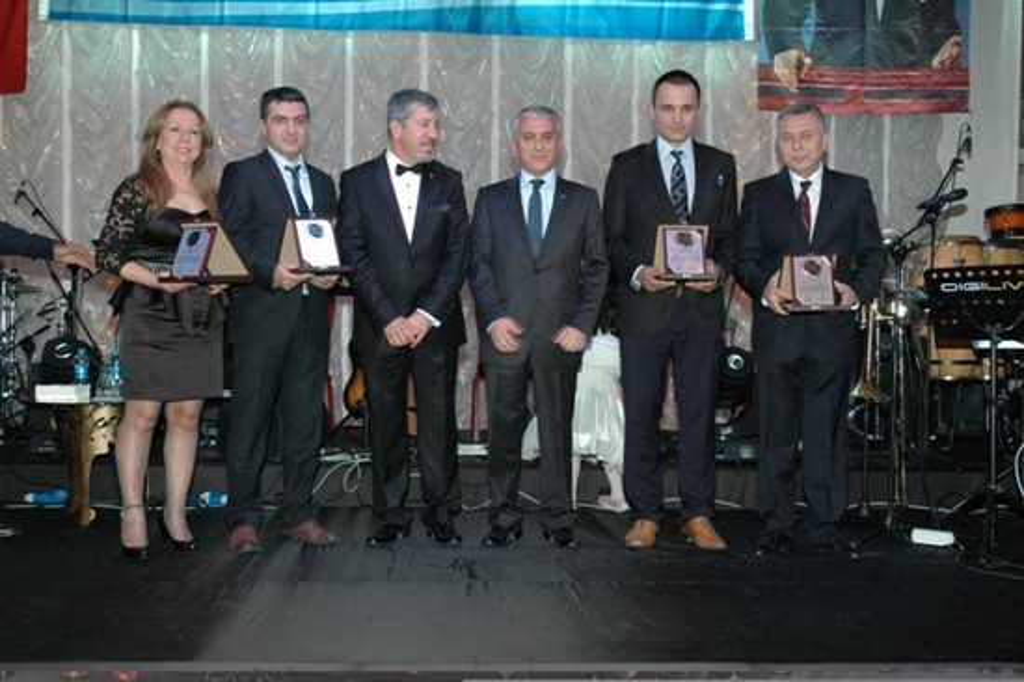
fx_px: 1151
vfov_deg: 33.0
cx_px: 512
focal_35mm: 40
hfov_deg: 48.0
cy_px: 341
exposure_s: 1/60
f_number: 6.3
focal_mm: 27
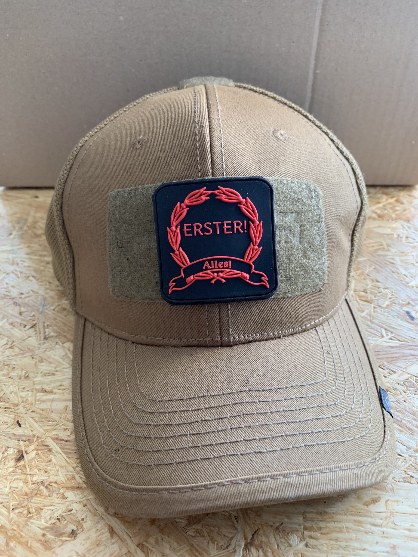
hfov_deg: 53.1
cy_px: 278
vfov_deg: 67.3
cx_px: 209
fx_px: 419
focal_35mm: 26
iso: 100
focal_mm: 4.25
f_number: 1.8
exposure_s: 1/79
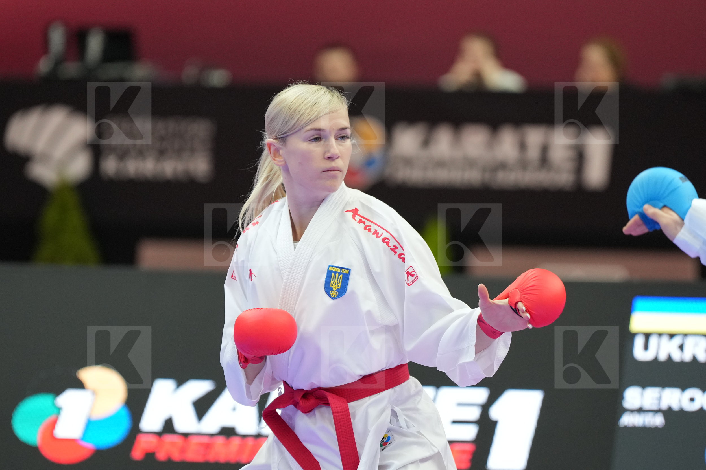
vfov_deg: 4.6
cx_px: 353
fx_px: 5882
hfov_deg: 6.9
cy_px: 235
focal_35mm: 300
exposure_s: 1/1000
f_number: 2.8
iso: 2500
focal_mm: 200
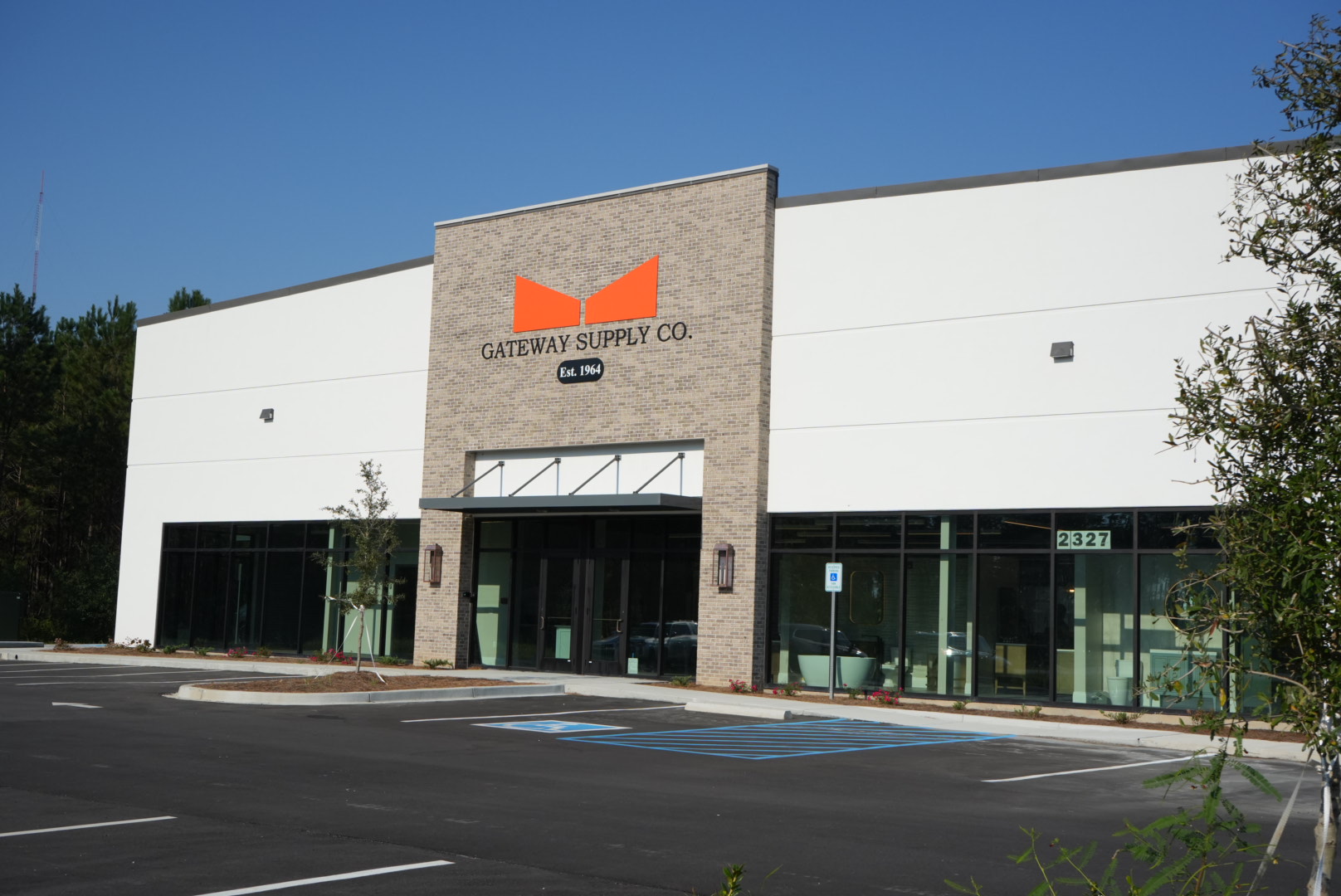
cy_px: 448
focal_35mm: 41
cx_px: 670
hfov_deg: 47.4
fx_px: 1528
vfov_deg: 32.7
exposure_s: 1/3200
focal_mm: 41
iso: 1000
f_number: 10
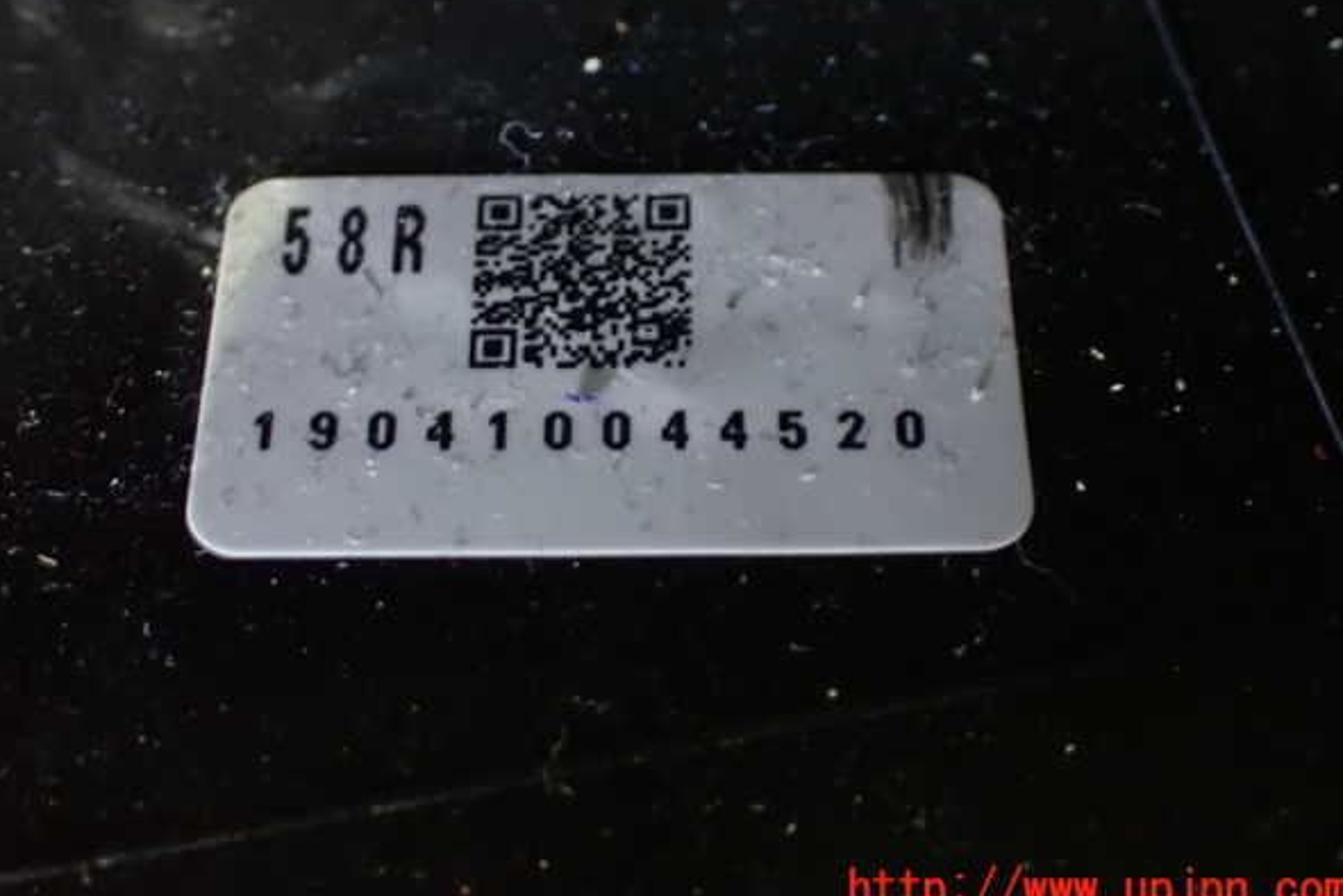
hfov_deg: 35.1
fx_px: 2126
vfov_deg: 23.8
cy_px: 407
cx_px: 679
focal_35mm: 57
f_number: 3.3
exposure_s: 1/10
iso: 1600
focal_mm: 9.65
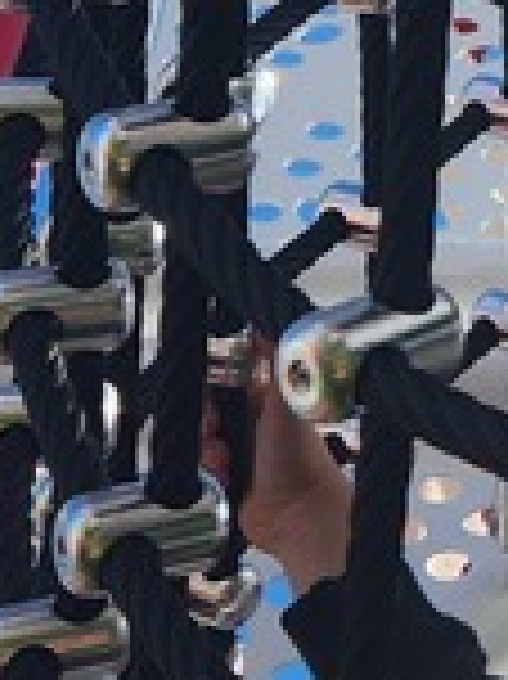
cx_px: 1209
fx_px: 3057
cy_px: -482
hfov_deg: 8.7
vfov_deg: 11.8
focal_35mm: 156
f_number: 1.8
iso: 20
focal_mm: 5.4
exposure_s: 1/1563
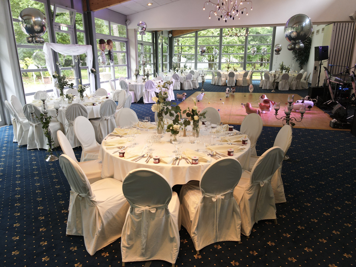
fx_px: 247
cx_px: 178
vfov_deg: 56.8
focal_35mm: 24
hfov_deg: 71.6
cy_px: 134
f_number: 2.8
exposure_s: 1/15
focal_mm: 4.5
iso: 260
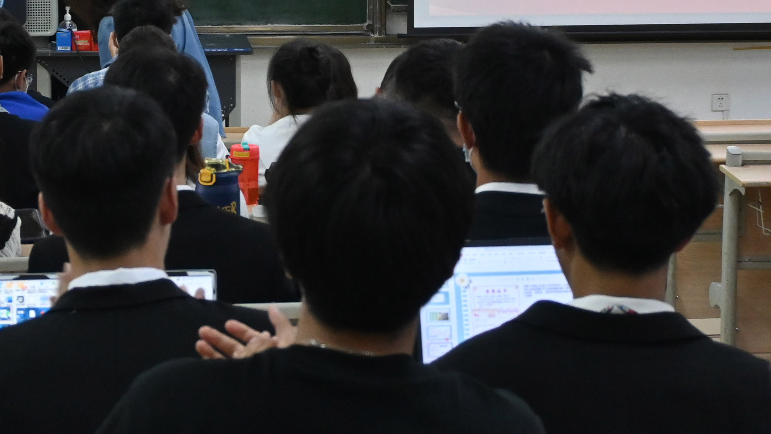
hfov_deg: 17.7
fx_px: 2471
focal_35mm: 121
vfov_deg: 9.9
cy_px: -79
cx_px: 305
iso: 1600
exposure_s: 1/125
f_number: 5
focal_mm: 32.5
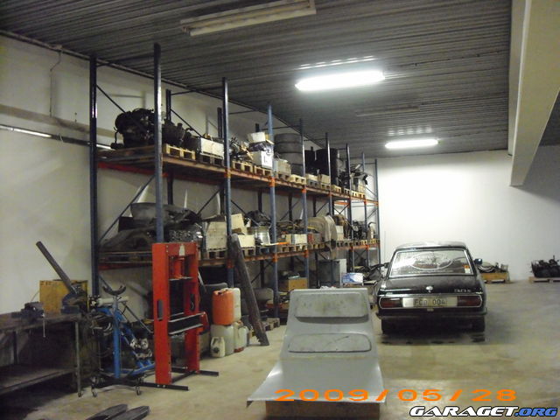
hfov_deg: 50.1
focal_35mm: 37
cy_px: 210
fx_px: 599
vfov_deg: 38.7
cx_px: 280
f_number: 2.7
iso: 1250
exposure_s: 1/20
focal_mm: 6.2
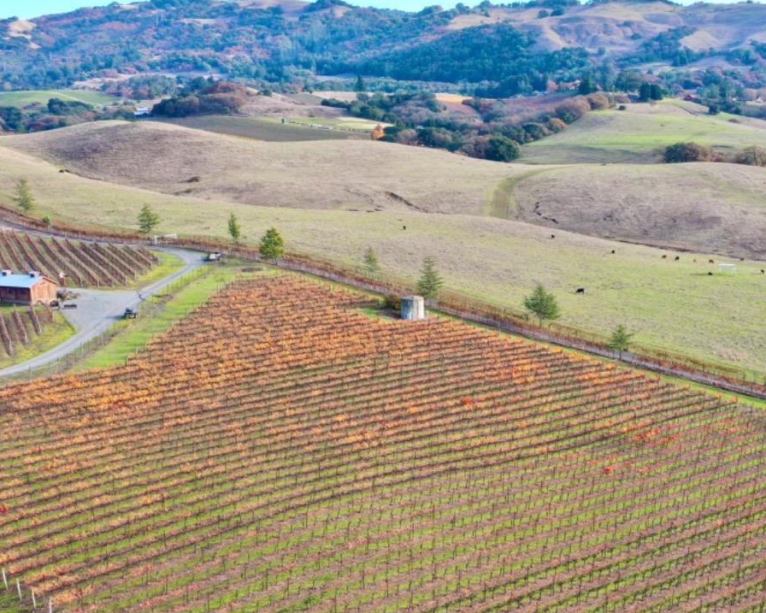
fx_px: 998
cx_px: 417
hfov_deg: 42.0
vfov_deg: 33.8
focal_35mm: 44
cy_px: 416
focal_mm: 10.26
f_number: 5.6
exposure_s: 1/160
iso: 100
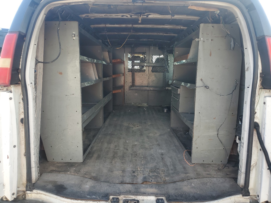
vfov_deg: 53.1
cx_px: 136
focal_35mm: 26
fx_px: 204
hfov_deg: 67.3
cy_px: 102
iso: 50
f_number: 1.5
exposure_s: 1/400
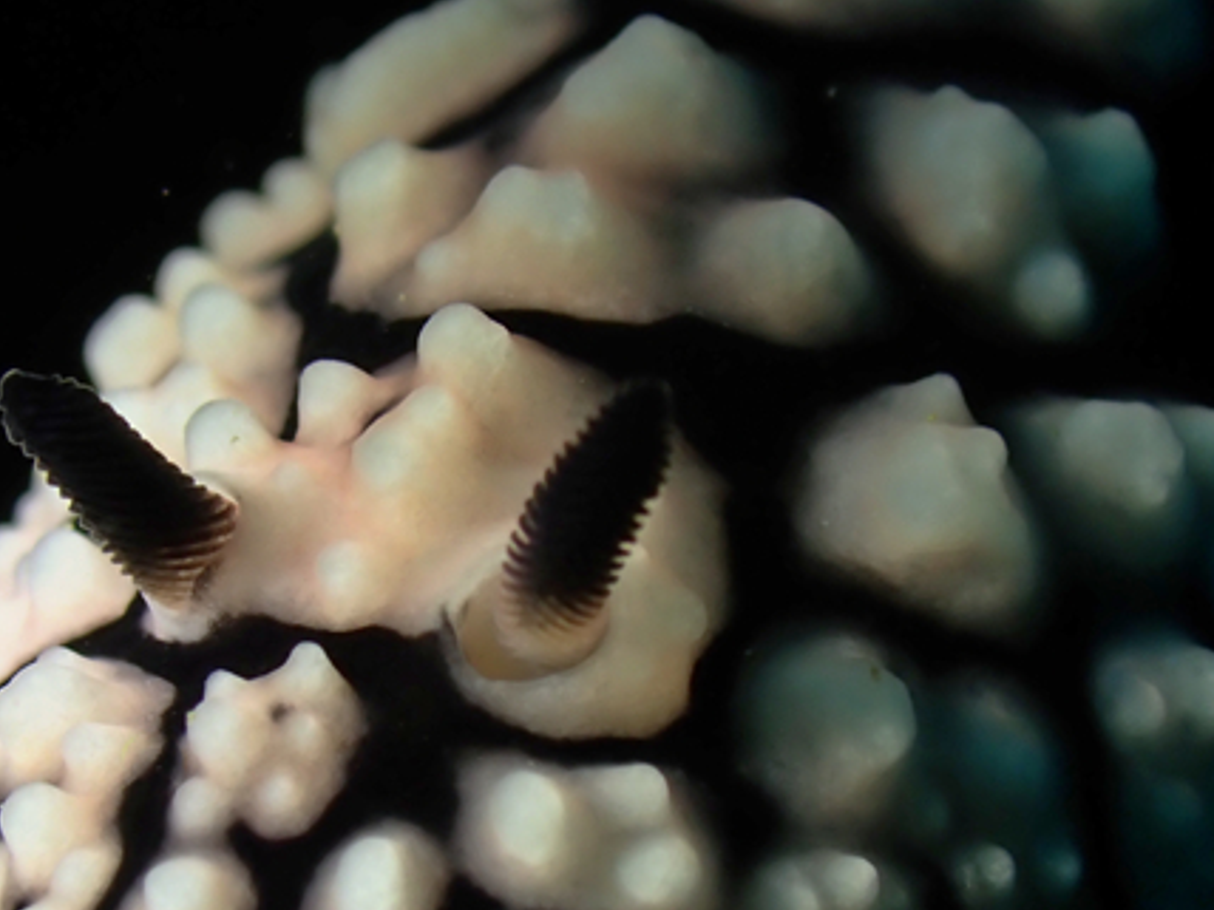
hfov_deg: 10.6
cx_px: 420
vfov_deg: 7.9
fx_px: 6558
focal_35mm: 187
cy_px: 595
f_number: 6.3
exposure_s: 1/400
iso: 100
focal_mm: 18
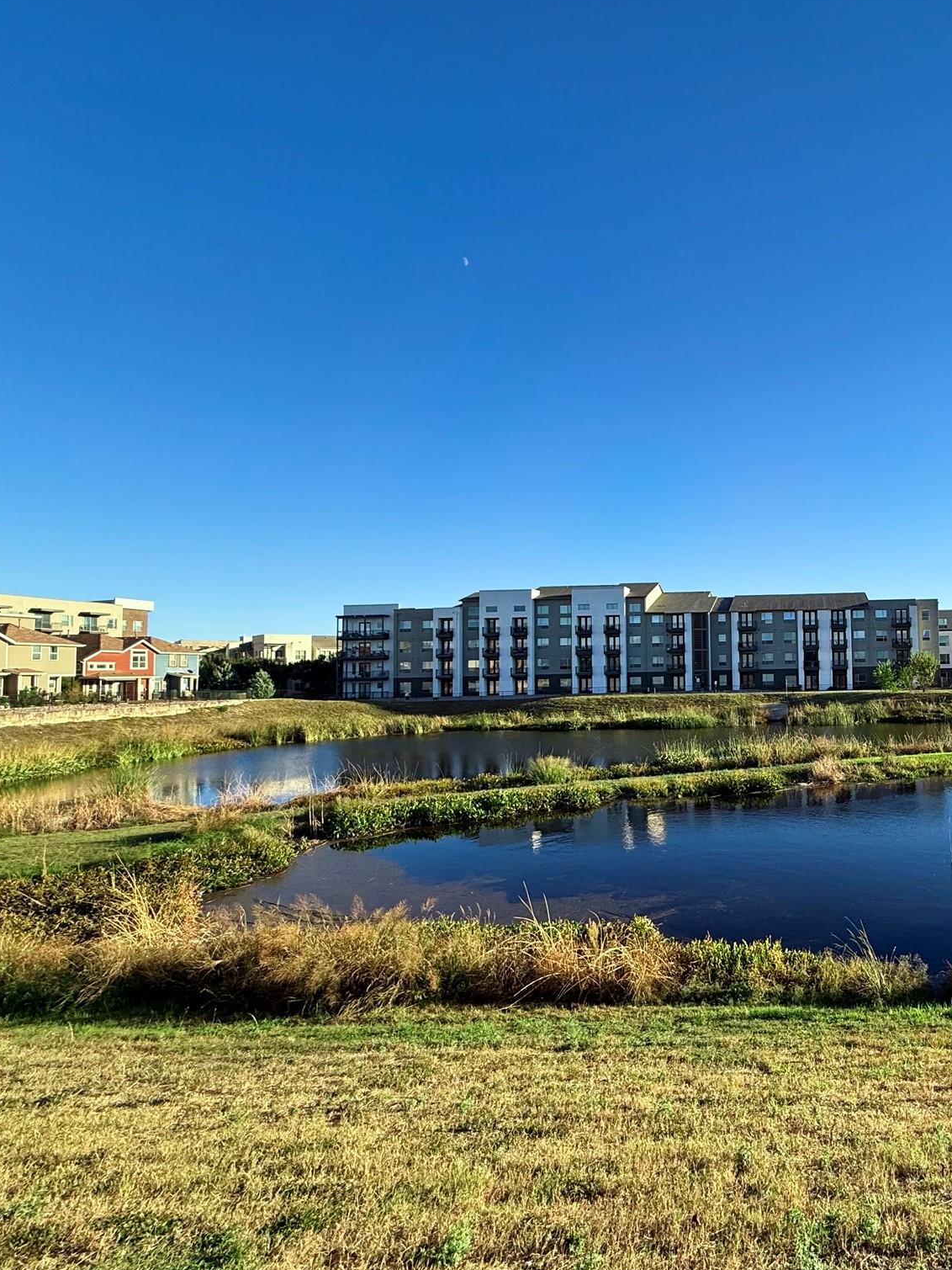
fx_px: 697
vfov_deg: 84.7
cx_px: 789
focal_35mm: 19
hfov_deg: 61.7
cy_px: 634
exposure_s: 1/942
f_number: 2.2
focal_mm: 2.22
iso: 50
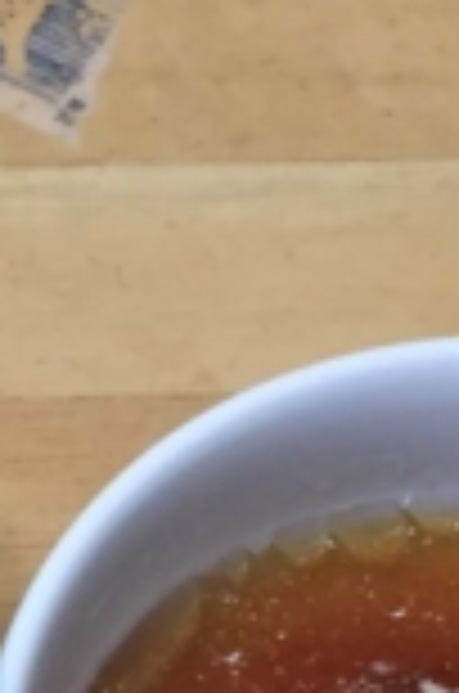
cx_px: -356
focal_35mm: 157
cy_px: 706
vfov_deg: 12.9
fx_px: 3016
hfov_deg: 8.4
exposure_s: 1/33
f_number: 2.2
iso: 100
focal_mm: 4.15
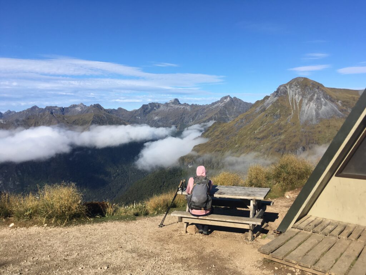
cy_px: 138
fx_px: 307
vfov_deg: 48.2
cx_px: 183
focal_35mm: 29
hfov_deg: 61.7
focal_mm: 4.15
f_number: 2.2
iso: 25
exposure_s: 1/2331
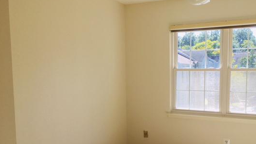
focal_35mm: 38
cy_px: 94
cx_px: 151
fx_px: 258
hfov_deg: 52.5
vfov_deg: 31.0
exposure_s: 1/409
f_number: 2.2
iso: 25
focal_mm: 4.15
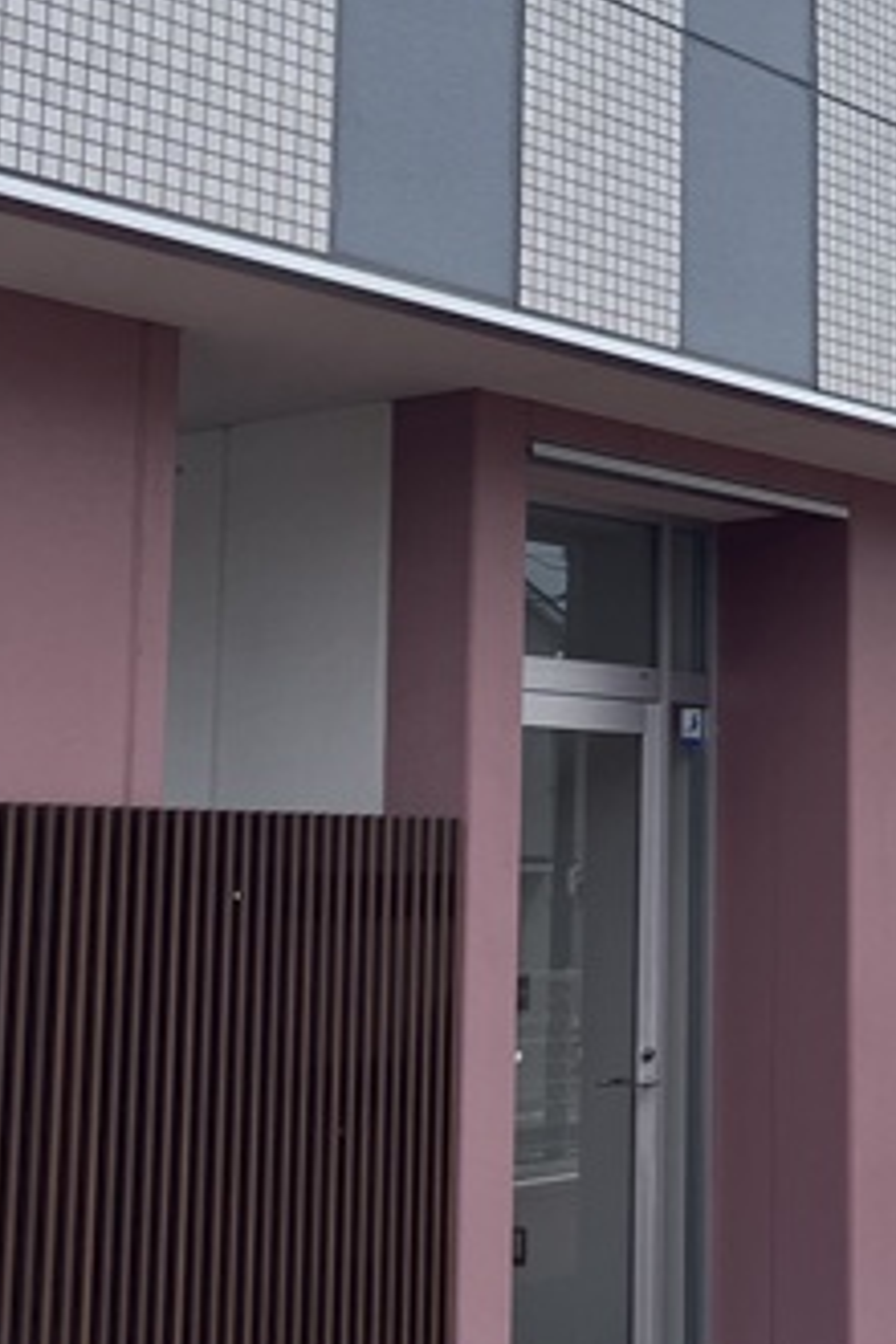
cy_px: 419
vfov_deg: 28.2
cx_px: 1136
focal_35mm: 71
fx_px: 2650
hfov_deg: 18.0
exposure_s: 1/1517
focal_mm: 3.99
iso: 32
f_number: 1.8
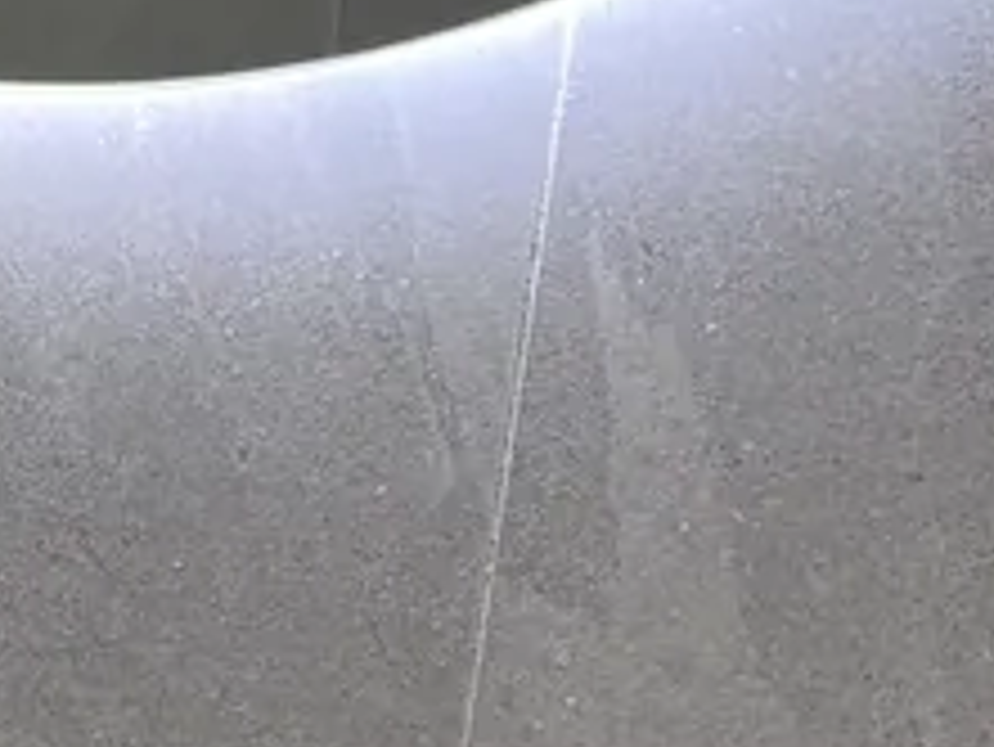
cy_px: 976
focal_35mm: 127
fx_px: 3649
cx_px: -657
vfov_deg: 11.4
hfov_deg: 14.1
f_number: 1.6
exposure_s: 1/121
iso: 125
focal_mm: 5.1
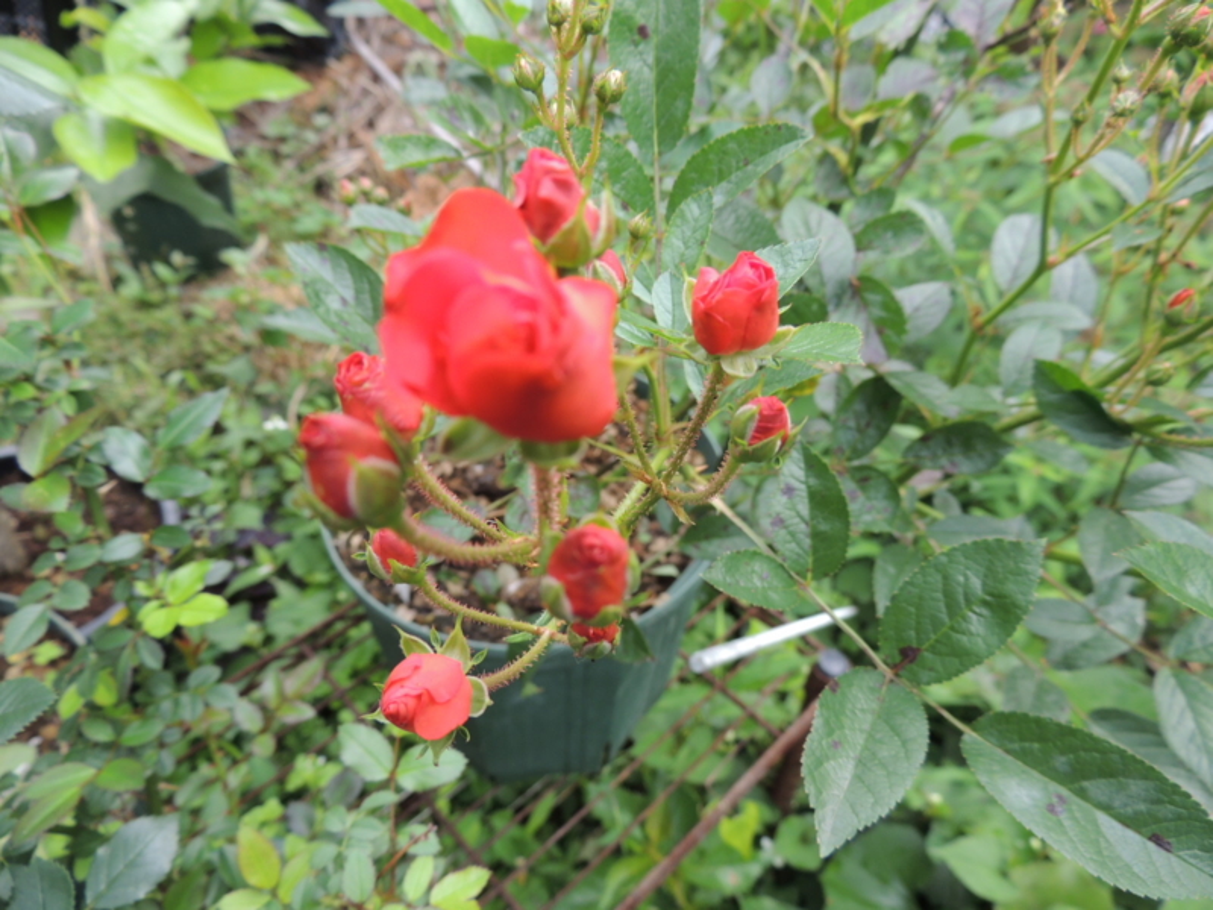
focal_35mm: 24
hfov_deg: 71.6
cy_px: 455
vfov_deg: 56.8
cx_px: 606
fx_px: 841
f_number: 3
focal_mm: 4.3
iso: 100
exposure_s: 1/160
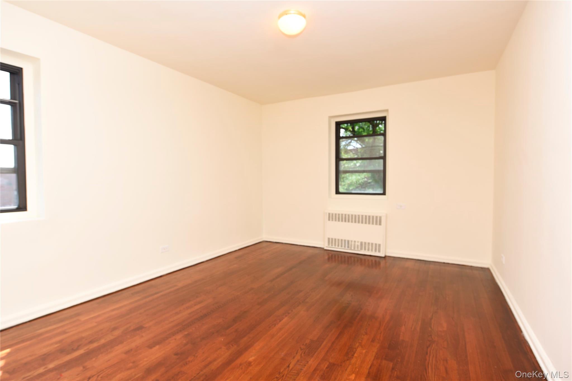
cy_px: 190
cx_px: 286
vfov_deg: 67.4
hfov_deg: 90.0
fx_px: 286
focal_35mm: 18
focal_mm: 18
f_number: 5
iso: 200
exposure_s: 1/200
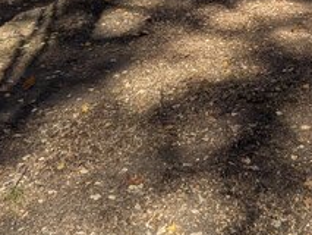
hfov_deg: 31.0
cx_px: 270
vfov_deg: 19.2
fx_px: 541
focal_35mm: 60
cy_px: -175
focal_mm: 2.35
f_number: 2.2
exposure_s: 1/885
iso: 51
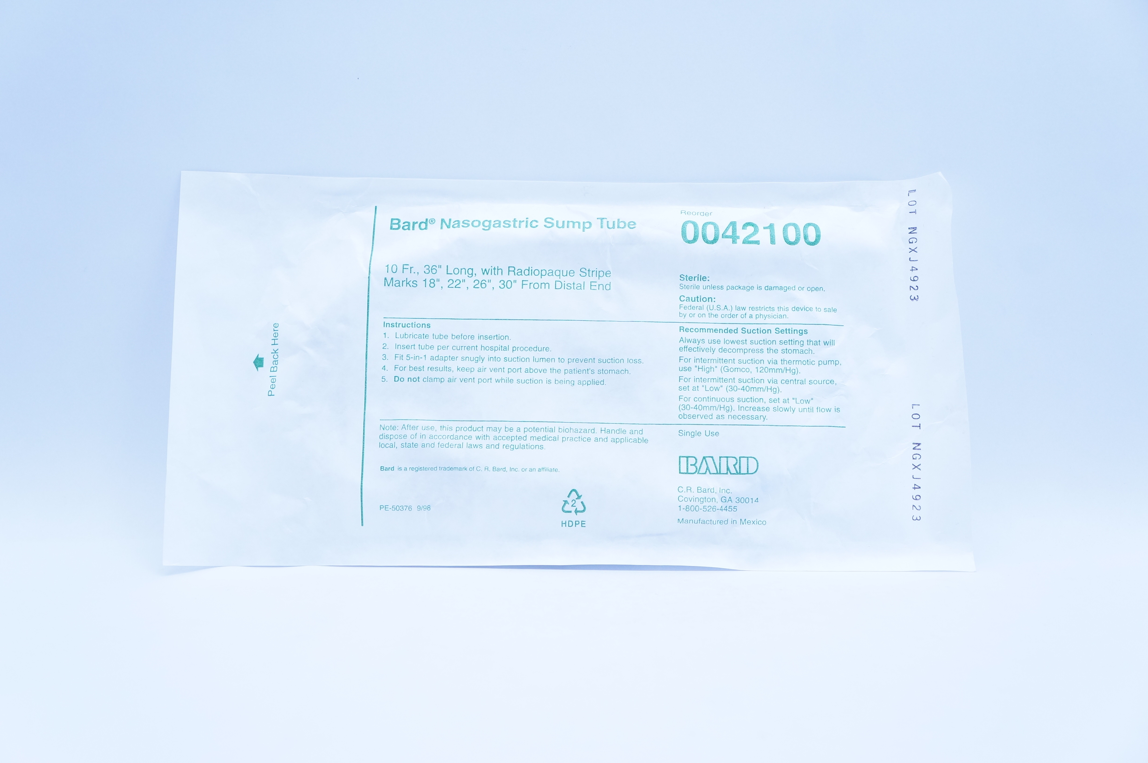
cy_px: 382
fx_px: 1386
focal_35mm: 44
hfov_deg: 45.0
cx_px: 574
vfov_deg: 30.8
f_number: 5.6
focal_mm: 29
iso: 800
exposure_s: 1/160
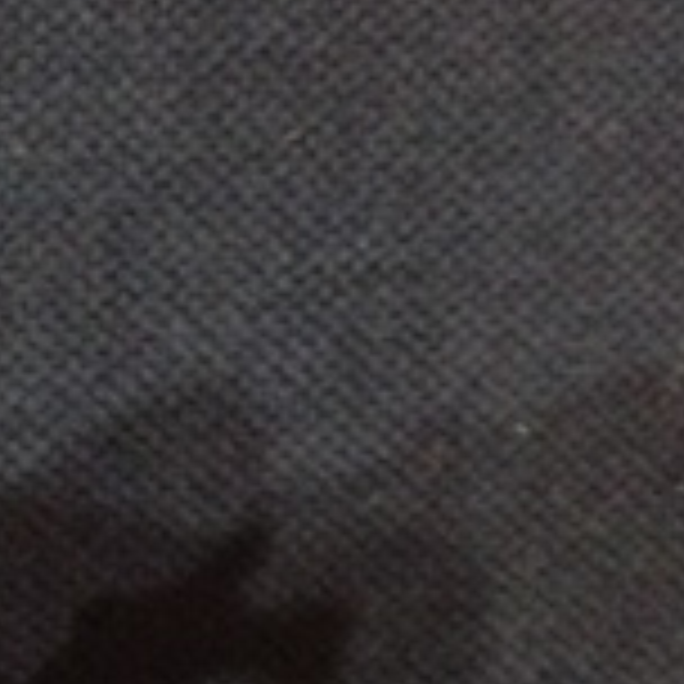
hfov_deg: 10.5
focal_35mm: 163
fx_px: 3644
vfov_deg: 10.2
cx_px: -207
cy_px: 1197
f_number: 2.4
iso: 800
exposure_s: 1/15
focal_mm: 4.28
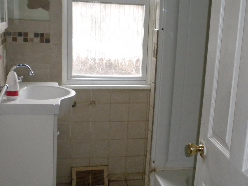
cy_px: 91
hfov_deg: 34.8
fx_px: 394
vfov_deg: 26.6
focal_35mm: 55
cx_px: 146
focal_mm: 6.6
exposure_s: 1/31.5
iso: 400
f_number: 3.5
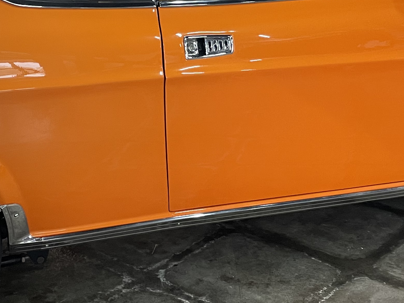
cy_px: 79
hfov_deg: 28.9
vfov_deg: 21.7
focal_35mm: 67
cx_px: 174
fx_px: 782
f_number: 1.6
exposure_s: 1/50
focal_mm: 4.2
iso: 320
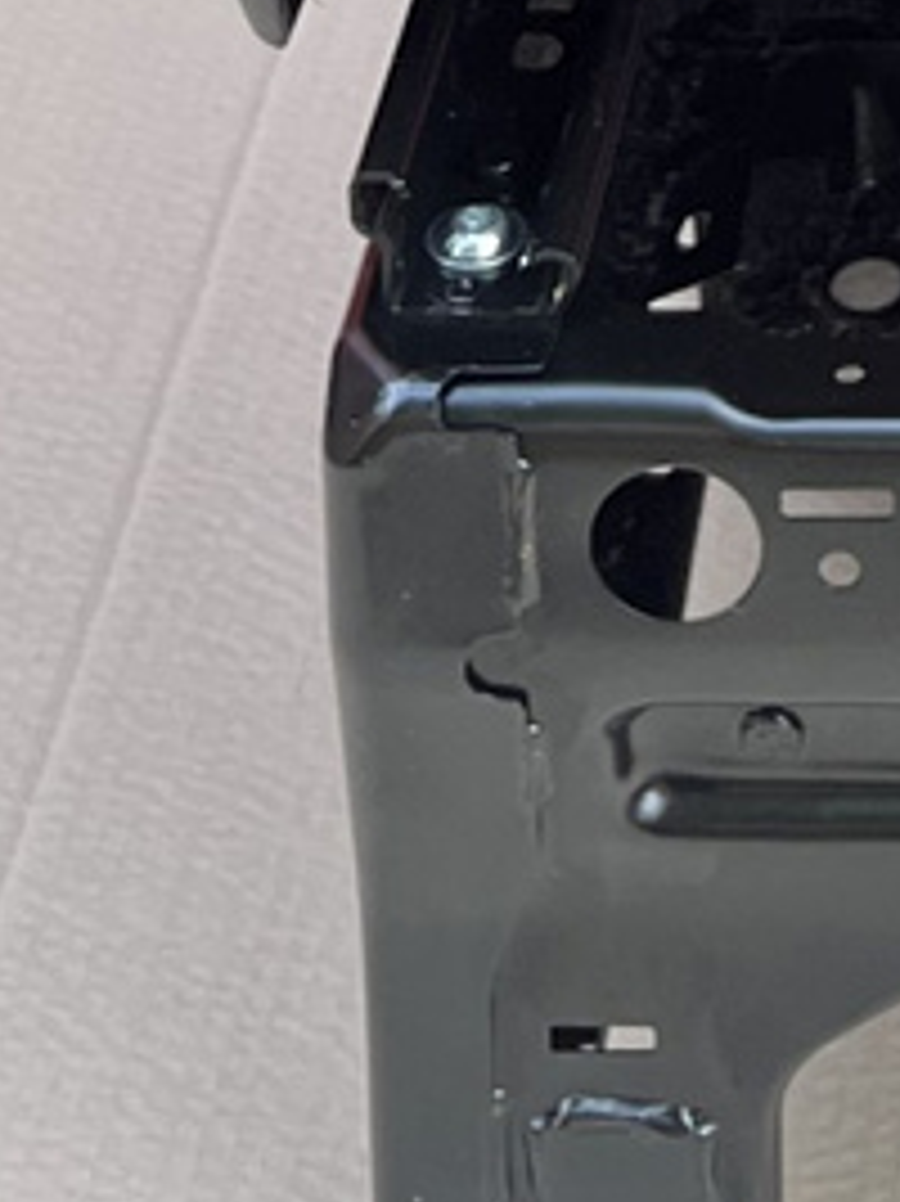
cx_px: 1386
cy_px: -1900
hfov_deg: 9.2
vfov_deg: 10.5
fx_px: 5412
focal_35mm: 156
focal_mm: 5.1
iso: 80
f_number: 1.6
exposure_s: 1/121
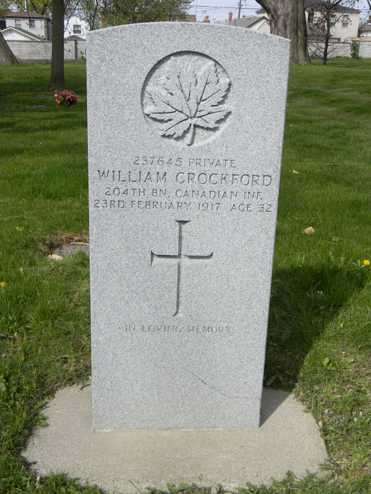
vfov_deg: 45.8
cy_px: 247
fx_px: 586
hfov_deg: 35.1
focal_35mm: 41
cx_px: 186
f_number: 3.8
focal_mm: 7.3
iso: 80
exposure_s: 1/629
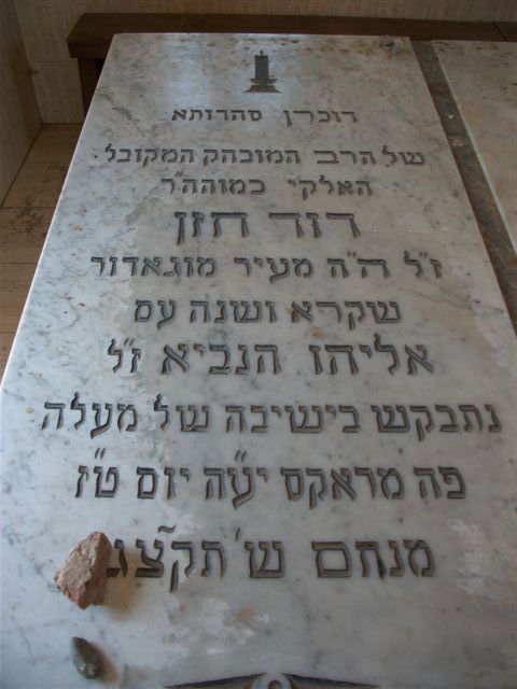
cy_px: 344
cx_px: 258
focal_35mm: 31
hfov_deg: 45.4
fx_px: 617
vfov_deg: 58.4
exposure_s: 1/97.3
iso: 80
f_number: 2.9
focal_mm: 5.7
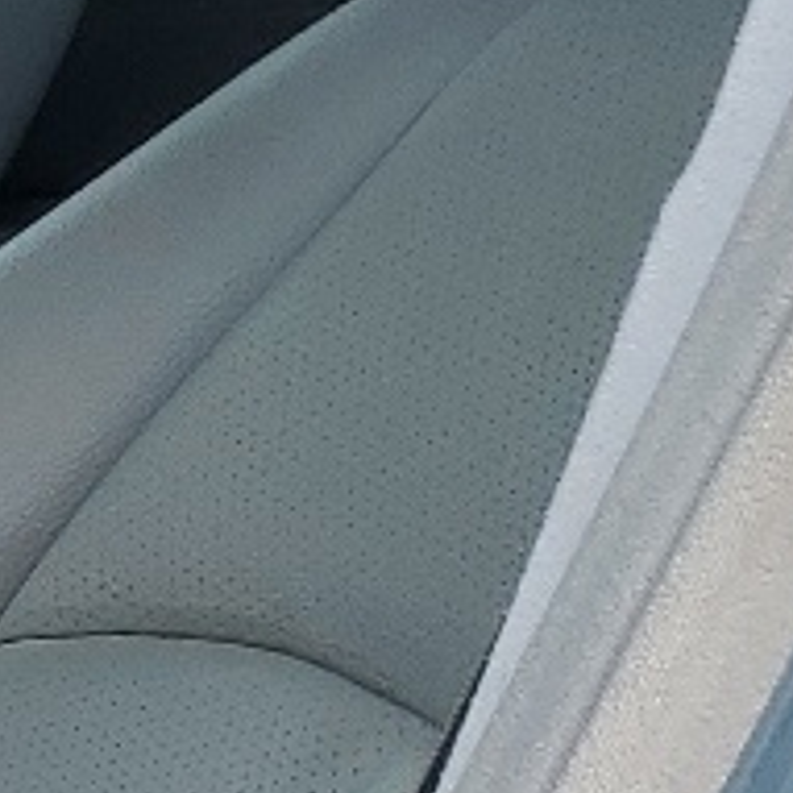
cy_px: 1046
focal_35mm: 193
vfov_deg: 8.9
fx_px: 5002
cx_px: -1935
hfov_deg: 7.5
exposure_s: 1/909
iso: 50
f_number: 1.5
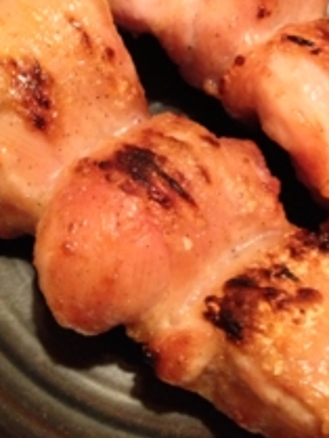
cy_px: 132
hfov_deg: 21.8
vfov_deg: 28.7
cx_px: 233
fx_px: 848
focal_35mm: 67
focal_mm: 4.28
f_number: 2.4
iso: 640
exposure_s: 1/15
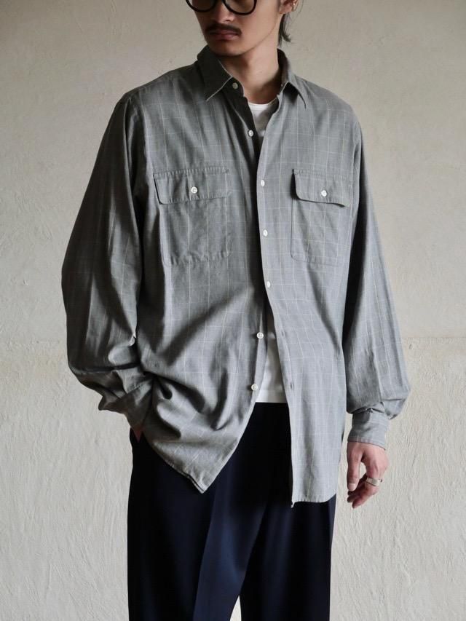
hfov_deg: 14.2
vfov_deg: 18.9
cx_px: 233
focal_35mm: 104
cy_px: 310
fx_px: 1866
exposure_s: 1/125
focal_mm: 52
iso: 1600
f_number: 4
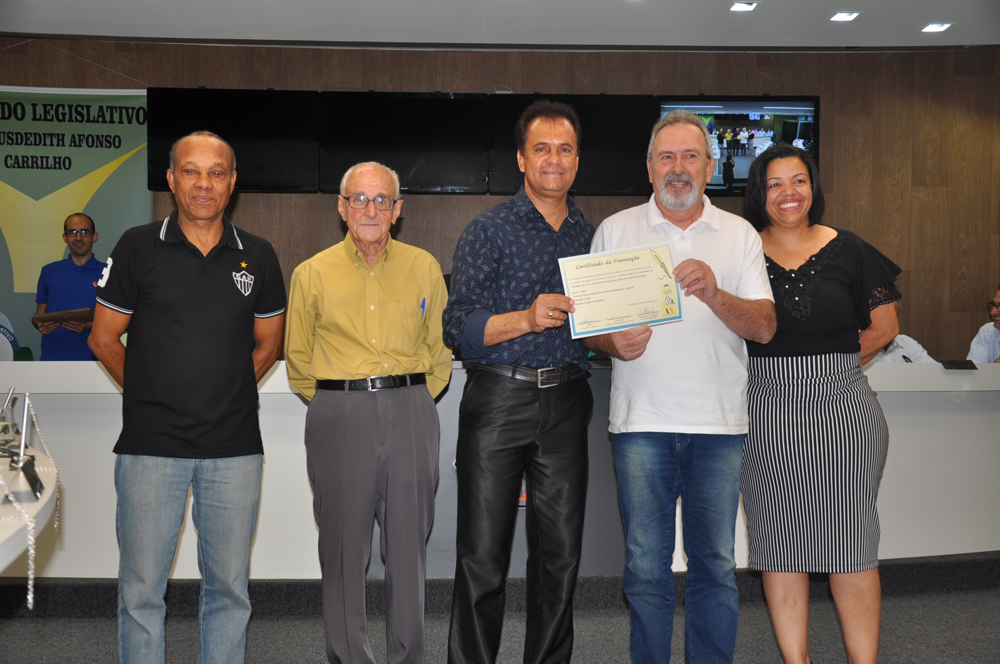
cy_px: 332
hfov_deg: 46.4
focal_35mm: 42
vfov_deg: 31.8
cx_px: 500
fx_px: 1165
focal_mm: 28
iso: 200
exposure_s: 1/60
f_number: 4
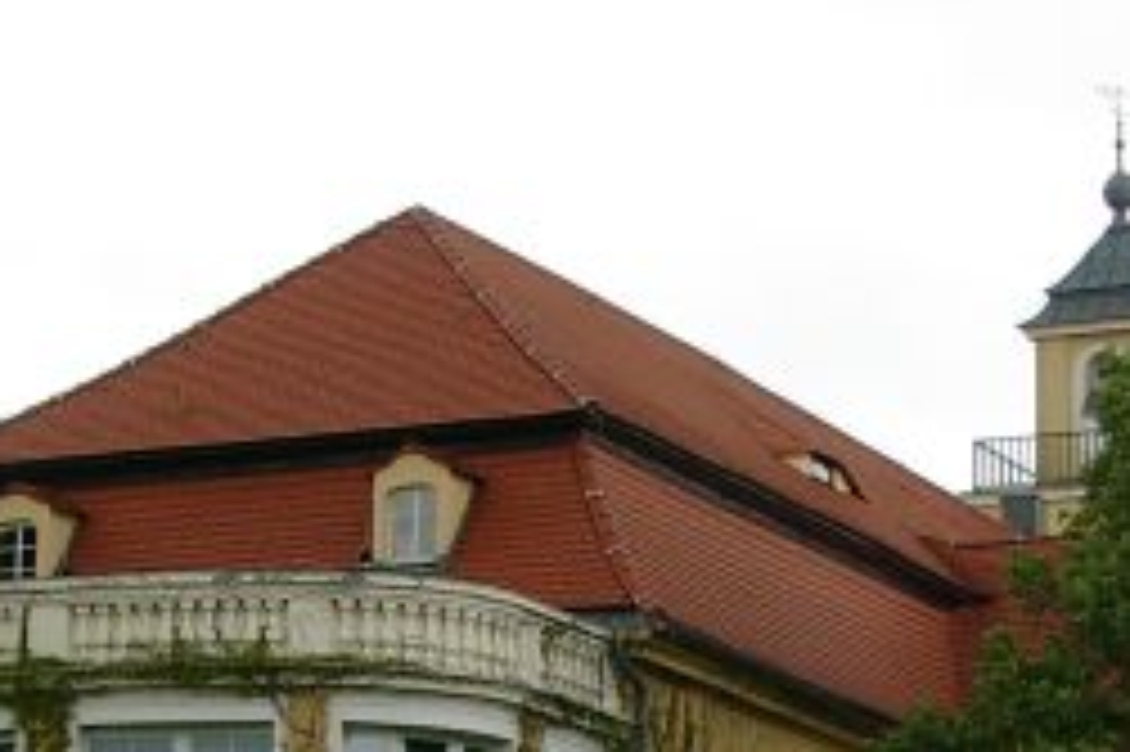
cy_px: 883
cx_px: 972
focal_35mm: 156
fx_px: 4893
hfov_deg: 13.1
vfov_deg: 8.7
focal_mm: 9.82
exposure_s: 1/221
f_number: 4
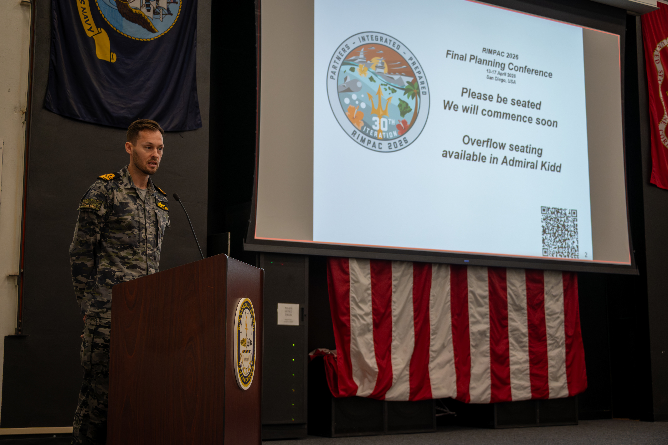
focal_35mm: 48
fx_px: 890
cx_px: 334
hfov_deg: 41.1
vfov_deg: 28.0
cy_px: 222
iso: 1600
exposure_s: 1/80
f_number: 4.2
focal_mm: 48
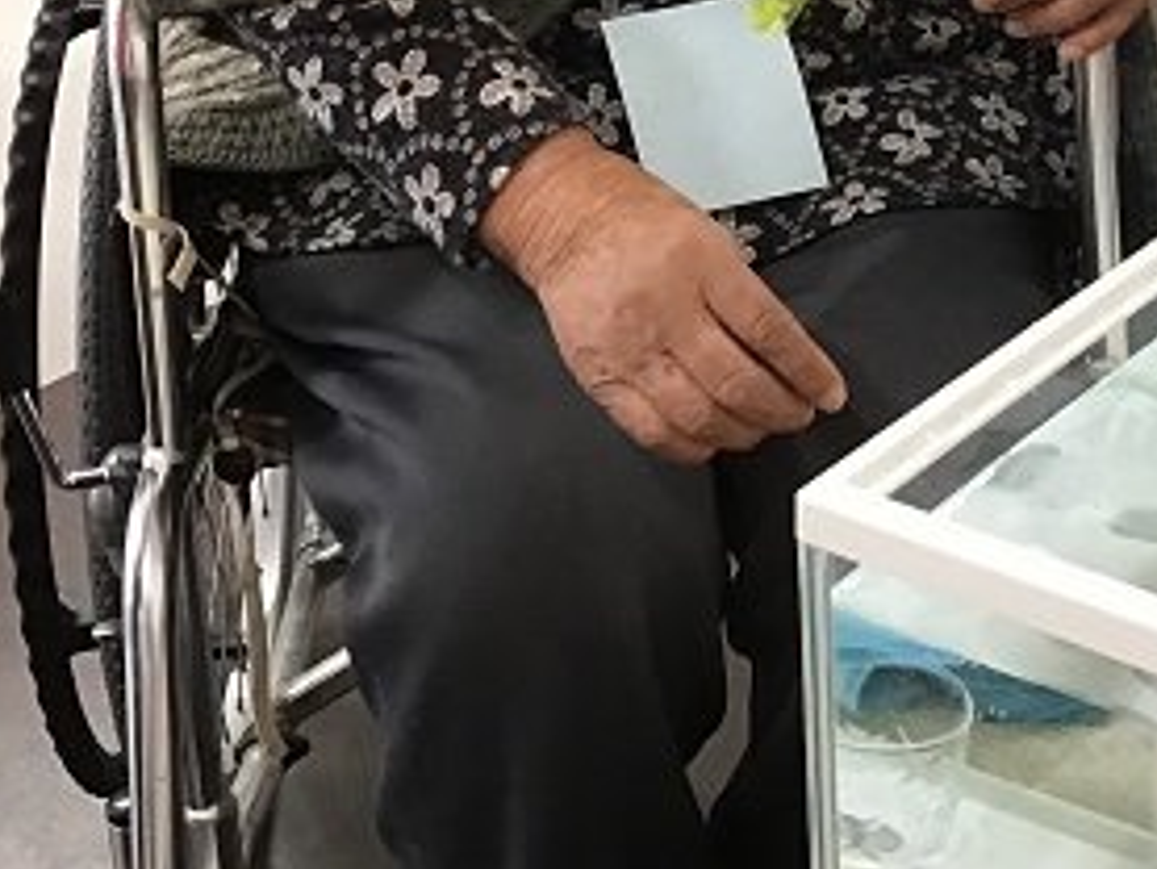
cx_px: 954
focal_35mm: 73
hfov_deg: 26.1
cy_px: -104
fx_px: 2441
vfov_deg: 19.3
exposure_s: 1/30
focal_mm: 3.3
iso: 100
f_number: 2.4
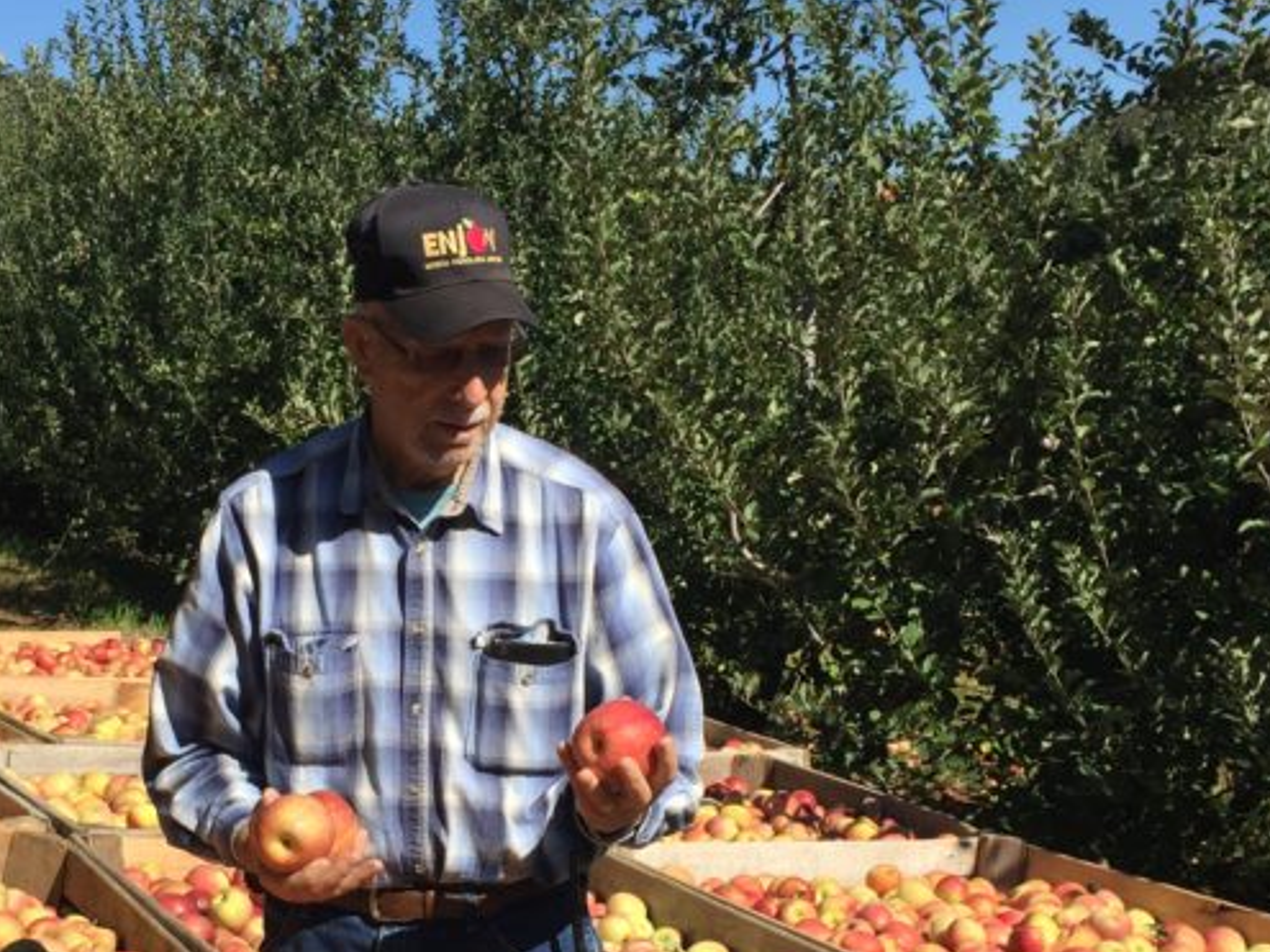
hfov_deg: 31.9
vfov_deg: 24.1
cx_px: 426
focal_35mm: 60
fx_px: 2201
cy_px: 734
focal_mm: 4.15
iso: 32
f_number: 2.2
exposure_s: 1/2198
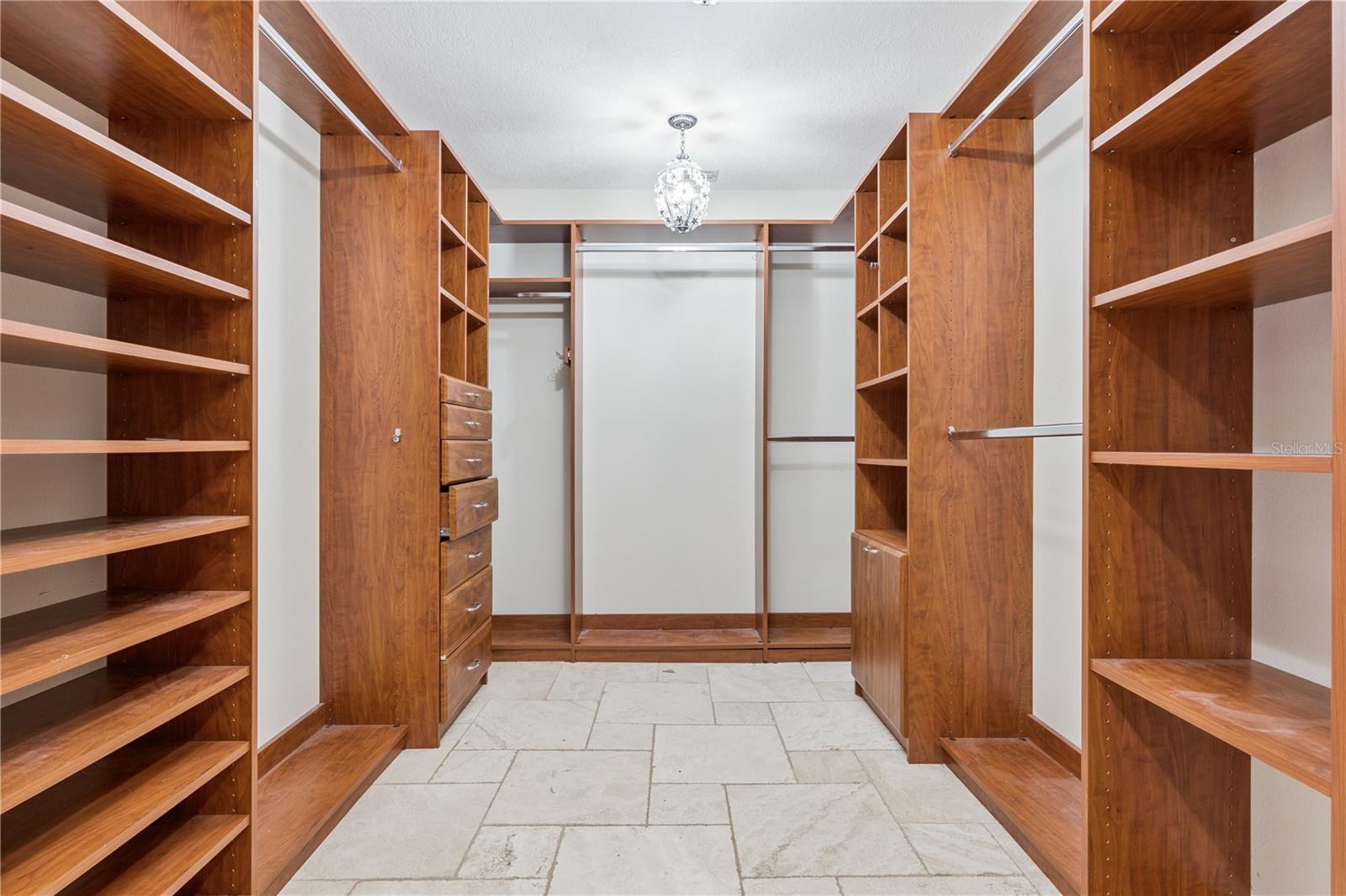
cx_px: 673
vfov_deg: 70.4
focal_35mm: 17
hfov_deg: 93.3
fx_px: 635
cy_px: 448
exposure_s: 1/5
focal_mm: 17
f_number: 10
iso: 800
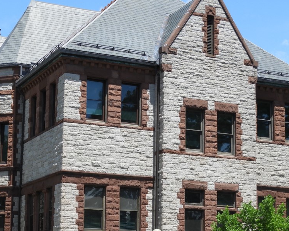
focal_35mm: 94
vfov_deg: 16.3
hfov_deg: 20.4
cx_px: 151
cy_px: 149
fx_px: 804
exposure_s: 1/800
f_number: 4
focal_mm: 9
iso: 100
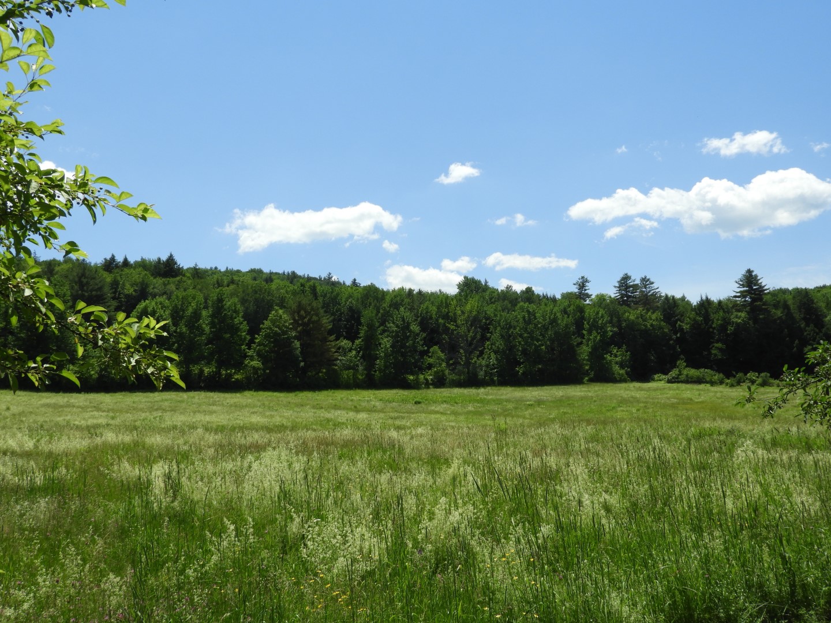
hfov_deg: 55.4
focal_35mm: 33
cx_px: 416
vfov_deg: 42.9
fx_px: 792
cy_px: 312
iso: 100
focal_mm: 5.9
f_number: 3.6
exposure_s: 1/1250
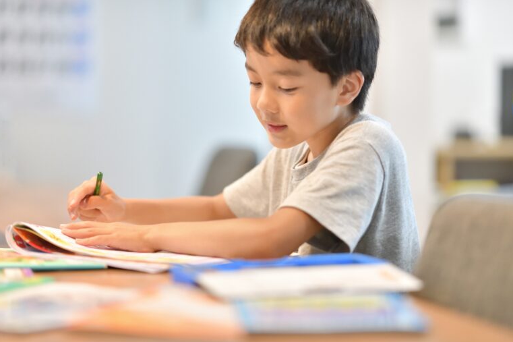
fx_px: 1510
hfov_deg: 19.3
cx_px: 255
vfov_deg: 12.9
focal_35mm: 106
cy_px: 172
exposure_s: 1/500
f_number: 1.8
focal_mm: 105
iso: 3200
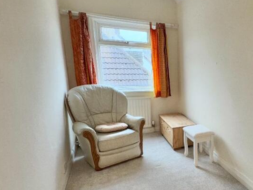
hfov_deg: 58.2
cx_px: 216
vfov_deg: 51.0
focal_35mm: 27
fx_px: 197
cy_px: 115
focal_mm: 2.22
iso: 160
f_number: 2.2
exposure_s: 1/50
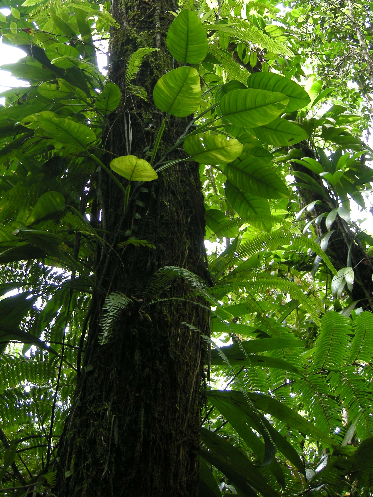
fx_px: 733
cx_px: 140
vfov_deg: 36.8
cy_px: 141
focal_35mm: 51
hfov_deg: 28.5
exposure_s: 1/56.2
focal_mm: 7.5
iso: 84
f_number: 2.7
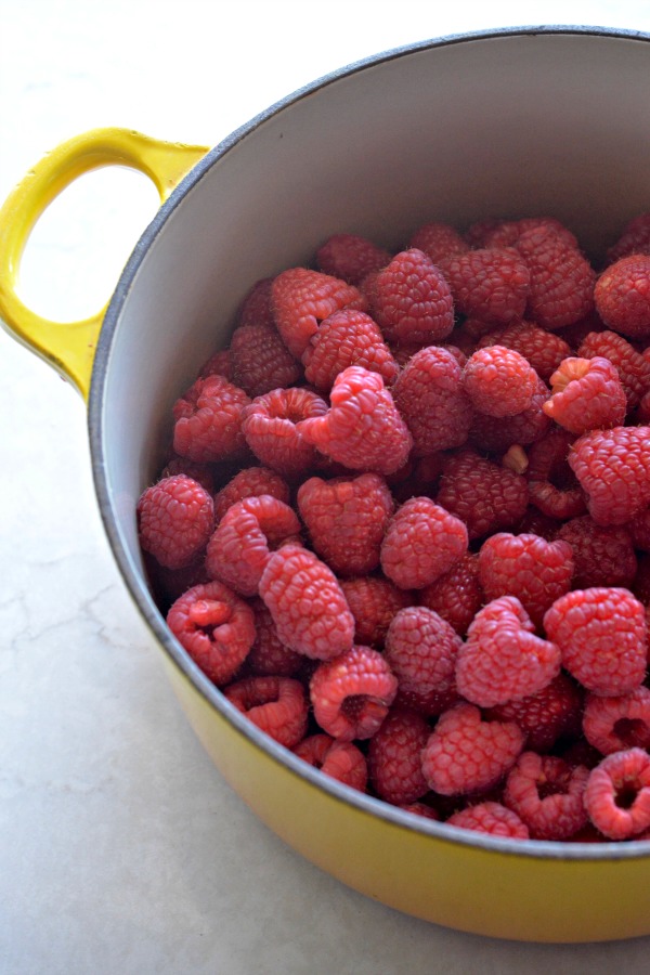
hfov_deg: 18.2
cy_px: 488
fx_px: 2031
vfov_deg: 27.0
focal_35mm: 75
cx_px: 325
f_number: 4.5
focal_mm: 50
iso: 1250
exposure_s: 1/100
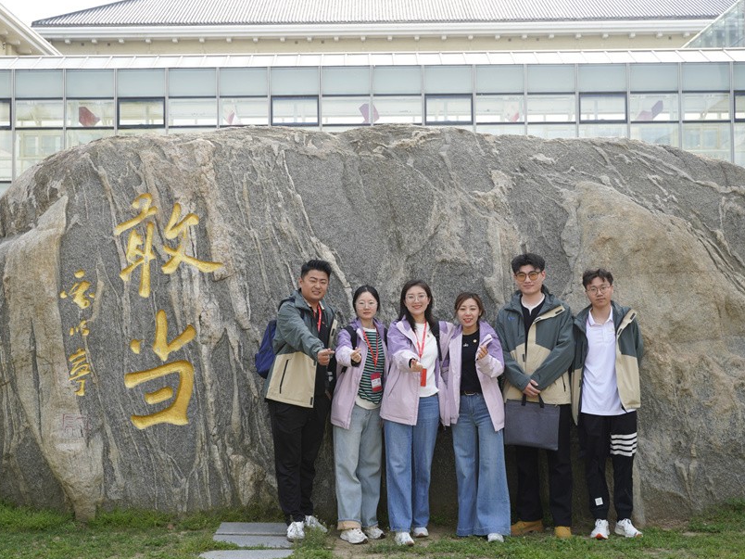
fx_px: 1055
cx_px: 350
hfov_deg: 38.9
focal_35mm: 49
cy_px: 277
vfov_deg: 29.7
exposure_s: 1/160
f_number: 5
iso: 100
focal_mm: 41
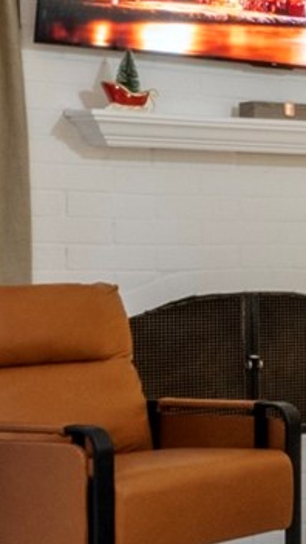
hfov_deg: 8.1
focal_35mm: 110
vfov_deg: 19.4
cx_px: 1102
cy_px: 229
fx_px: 1587
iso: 800
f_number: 9
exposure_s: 4
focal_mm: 17
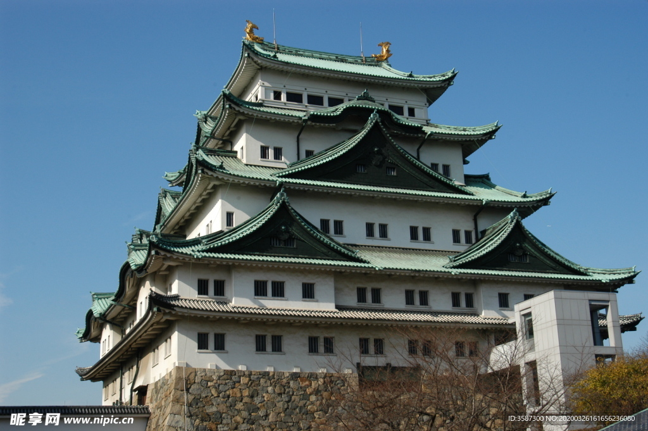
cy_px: 216
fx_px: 944
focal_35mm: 52
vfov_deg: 25.7
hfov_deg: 37.9
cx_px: 324
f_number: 9
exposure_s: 1/320
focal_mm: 35
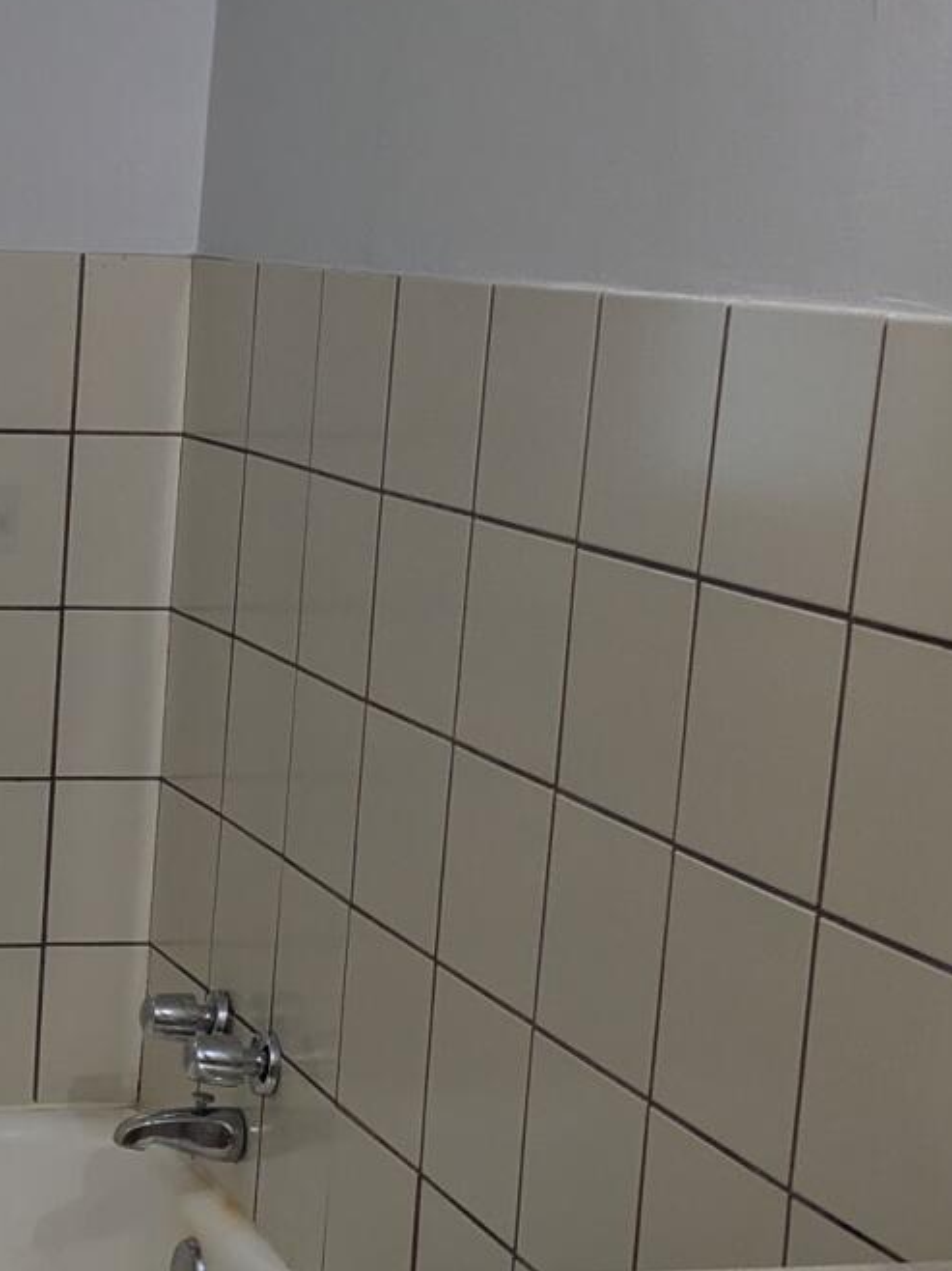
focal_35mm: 76
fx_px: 2789
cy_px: 825
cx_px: -137
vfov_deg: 25.6
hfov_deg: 18.5
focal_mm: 5.43
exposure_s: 1/120
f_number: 1.89
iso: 74
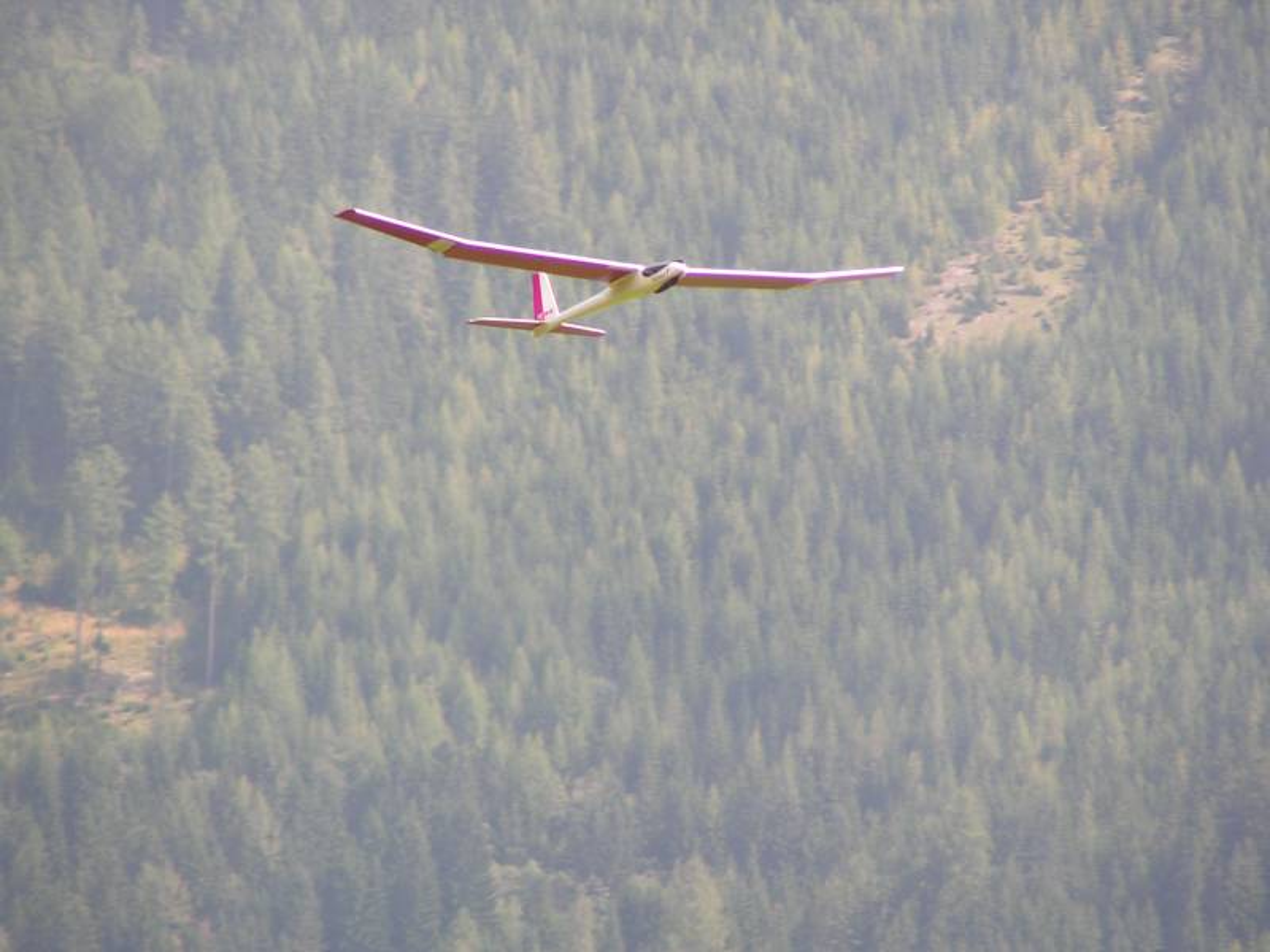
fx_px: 13942
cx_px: 635
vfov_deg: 3.9
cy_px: 476
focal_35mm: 380
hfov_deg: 5.2
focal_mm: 58
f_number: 3.5
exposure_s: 1/400
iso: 50
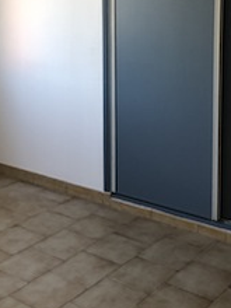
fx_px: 543
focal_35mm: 61
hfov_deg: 24.0
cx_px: 126
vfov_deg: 30.8
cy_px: 57
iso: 32
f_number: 1.8
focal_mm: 3.99
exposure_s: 1/24
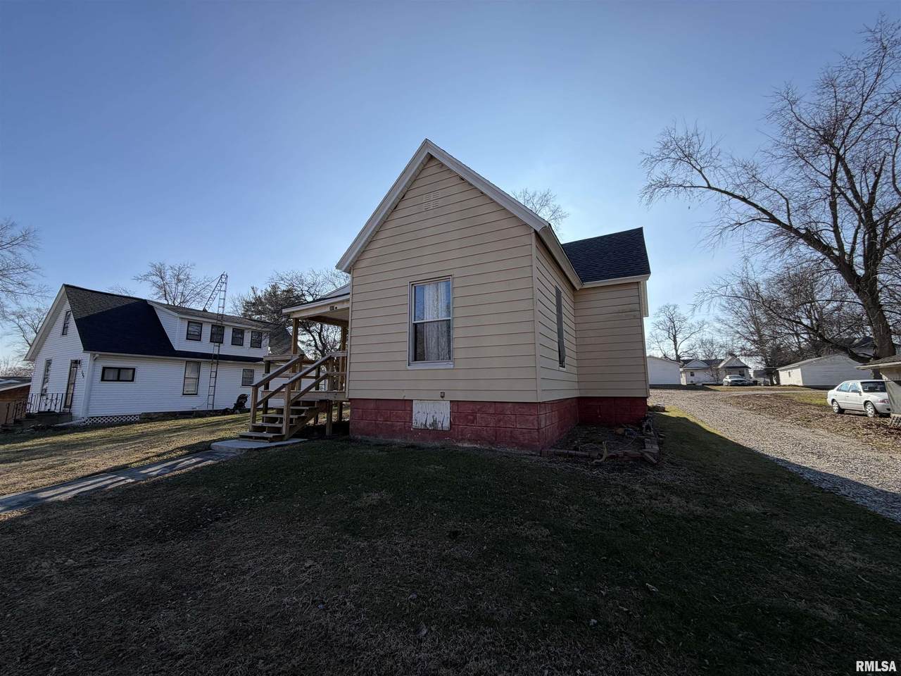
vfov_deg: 85.7
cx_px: 450
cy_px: 338
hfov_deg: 102.1
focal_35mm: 14
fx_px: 364
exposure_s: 1/770
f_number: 2.2
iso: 20
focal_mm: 2.22
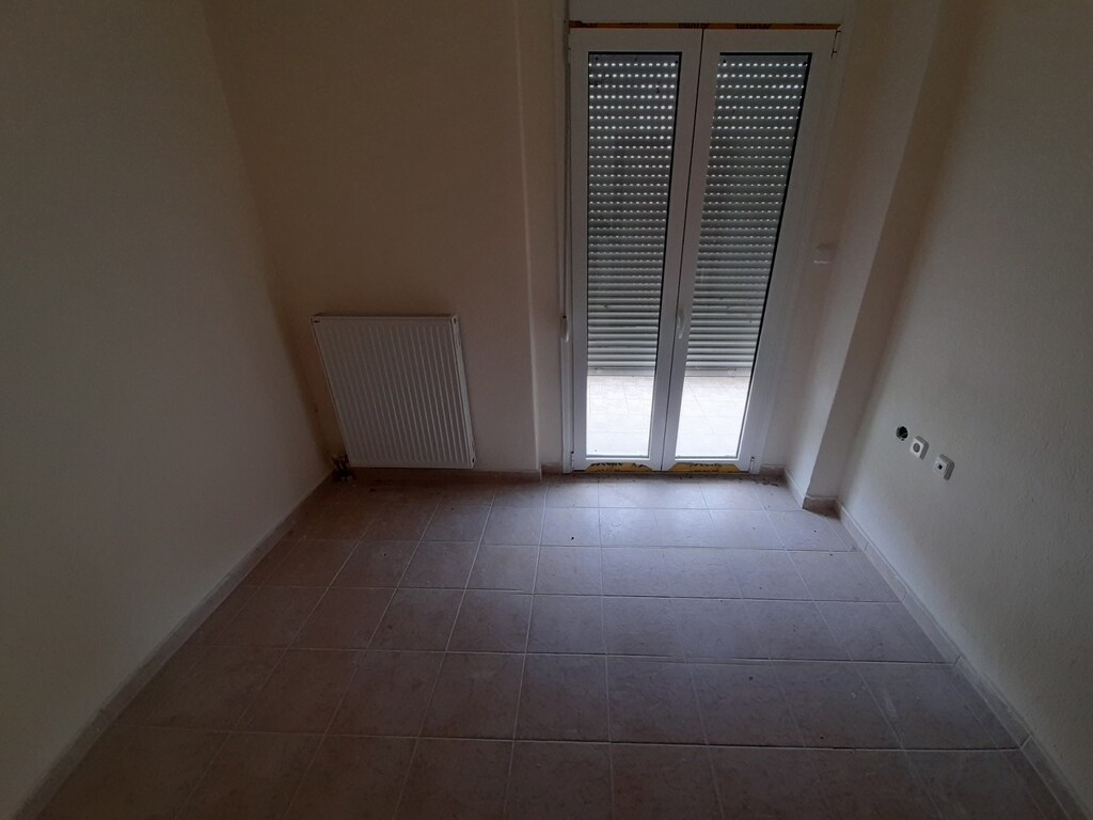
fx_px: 410
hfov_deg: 106.2
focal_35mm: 13
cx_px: 546
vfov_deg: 89.9
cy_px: 410
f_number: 2.2
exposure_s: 1/40
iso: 125
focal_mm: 1.42
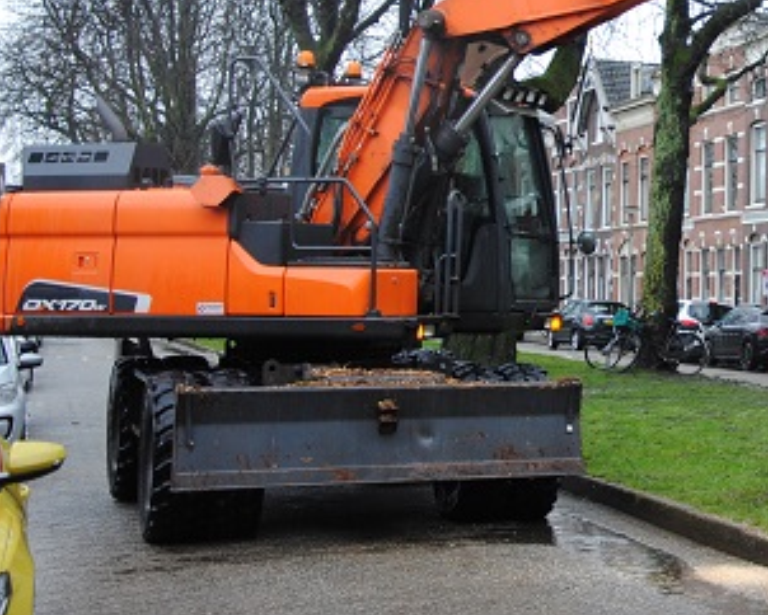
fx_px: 1911
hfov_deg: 22.1
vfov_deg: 18.2
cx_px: 720
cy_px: 149
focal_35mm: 84
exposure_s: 1/40
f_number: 4.2
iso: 200
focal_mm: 30
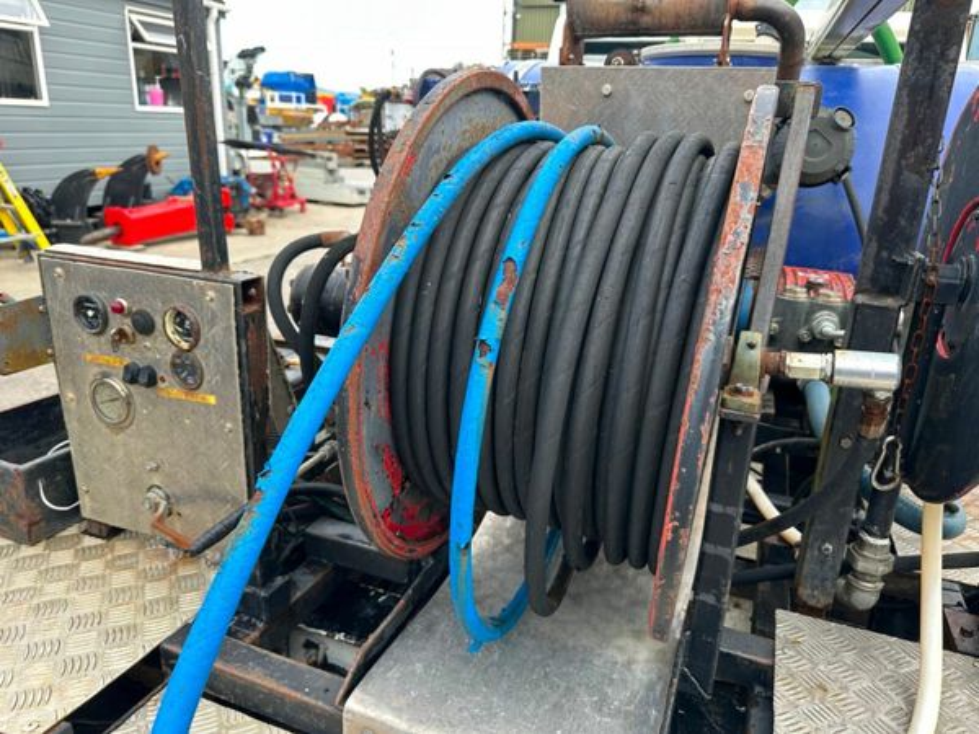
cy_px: 367
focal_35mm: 24
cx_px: 490
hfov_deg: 71.6
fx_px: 679
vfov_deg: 56.8
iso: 80
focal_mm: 6.86
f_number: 1.78
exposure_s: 1/293
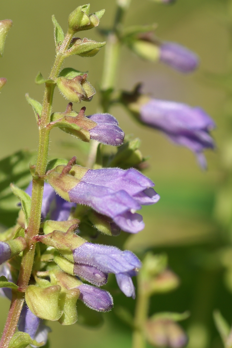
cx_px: 65
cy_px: 69
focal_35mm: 322
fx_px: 3111
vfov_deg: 6.4
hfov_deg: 4.3
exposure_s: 1/250
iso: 100
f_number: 6.3
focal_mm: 90
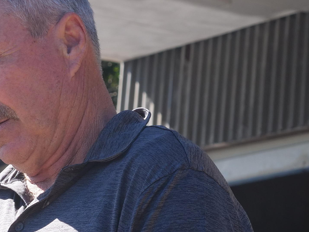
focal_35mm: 230
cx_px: 140
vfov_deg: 6.4
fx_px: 2053
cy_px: 261
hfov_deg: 8.6
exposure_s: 1/400
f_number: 5
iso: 200
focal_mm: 33
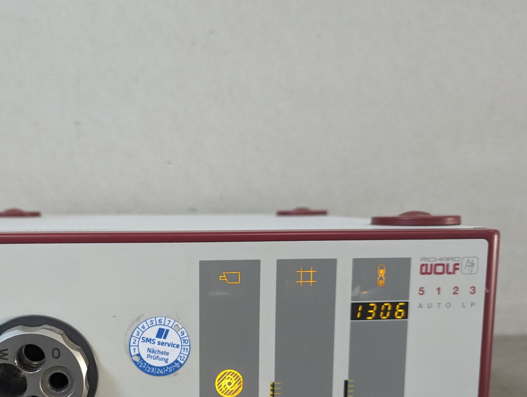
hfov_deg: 49.5
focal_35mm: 37
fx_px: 564
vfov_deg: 38.1
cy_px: 279
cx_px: 192
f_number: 1.85
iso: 324
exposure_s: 1/50
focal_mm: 6.81
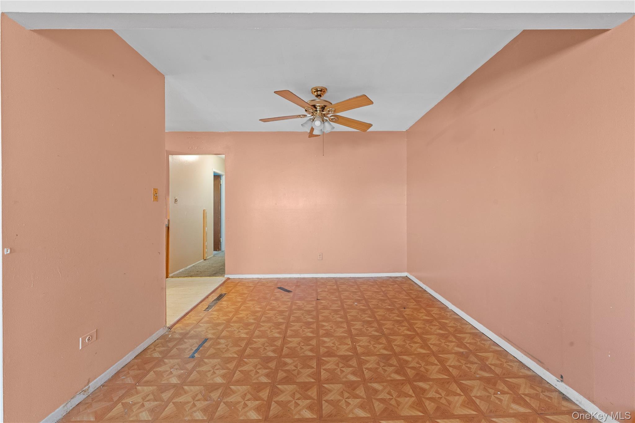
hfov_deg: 104.3
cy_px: 212
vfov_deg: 81.2
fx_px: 247
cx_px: 318
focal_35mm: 14
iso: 1600
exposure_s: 1/1.67
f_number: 10
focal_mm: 14
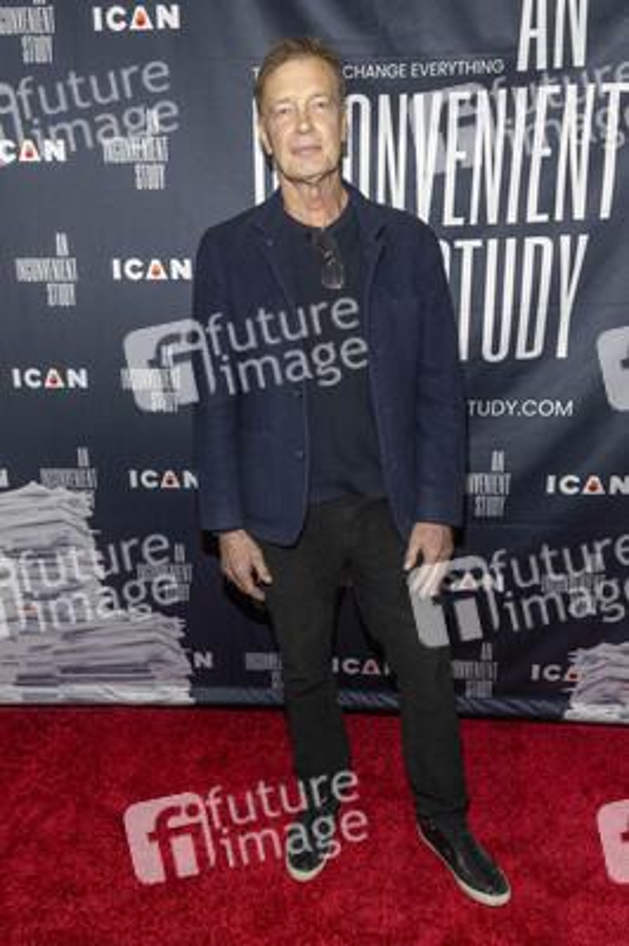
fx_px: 722
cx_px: 314
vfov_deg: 66.5
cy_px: 473
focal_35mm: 28
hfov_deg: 47.1
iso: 800
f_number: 5.6
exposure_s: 1/200
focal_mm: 27.5
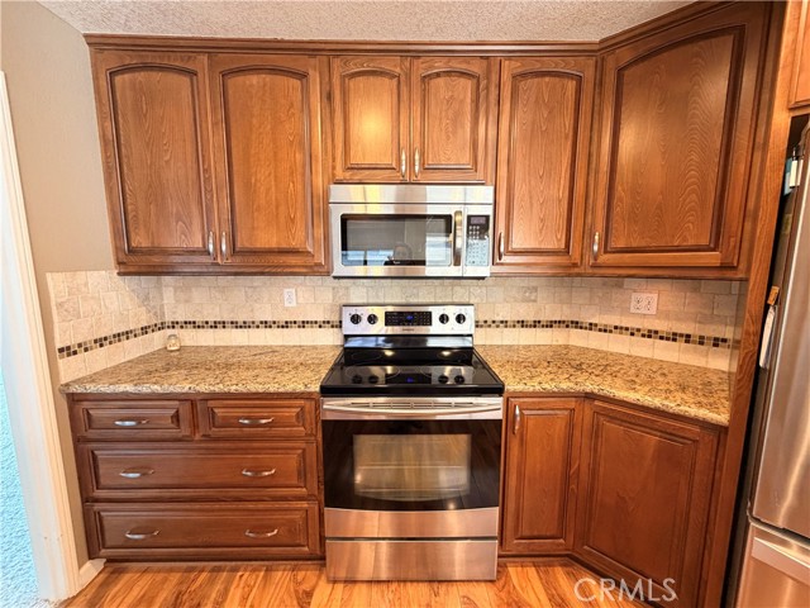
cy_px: 304
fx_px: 328
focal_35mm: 14
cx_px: 405
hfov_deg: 102.1
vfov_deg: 85.7
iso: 320
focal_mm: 2.22
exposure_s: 1/60
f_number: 2.2
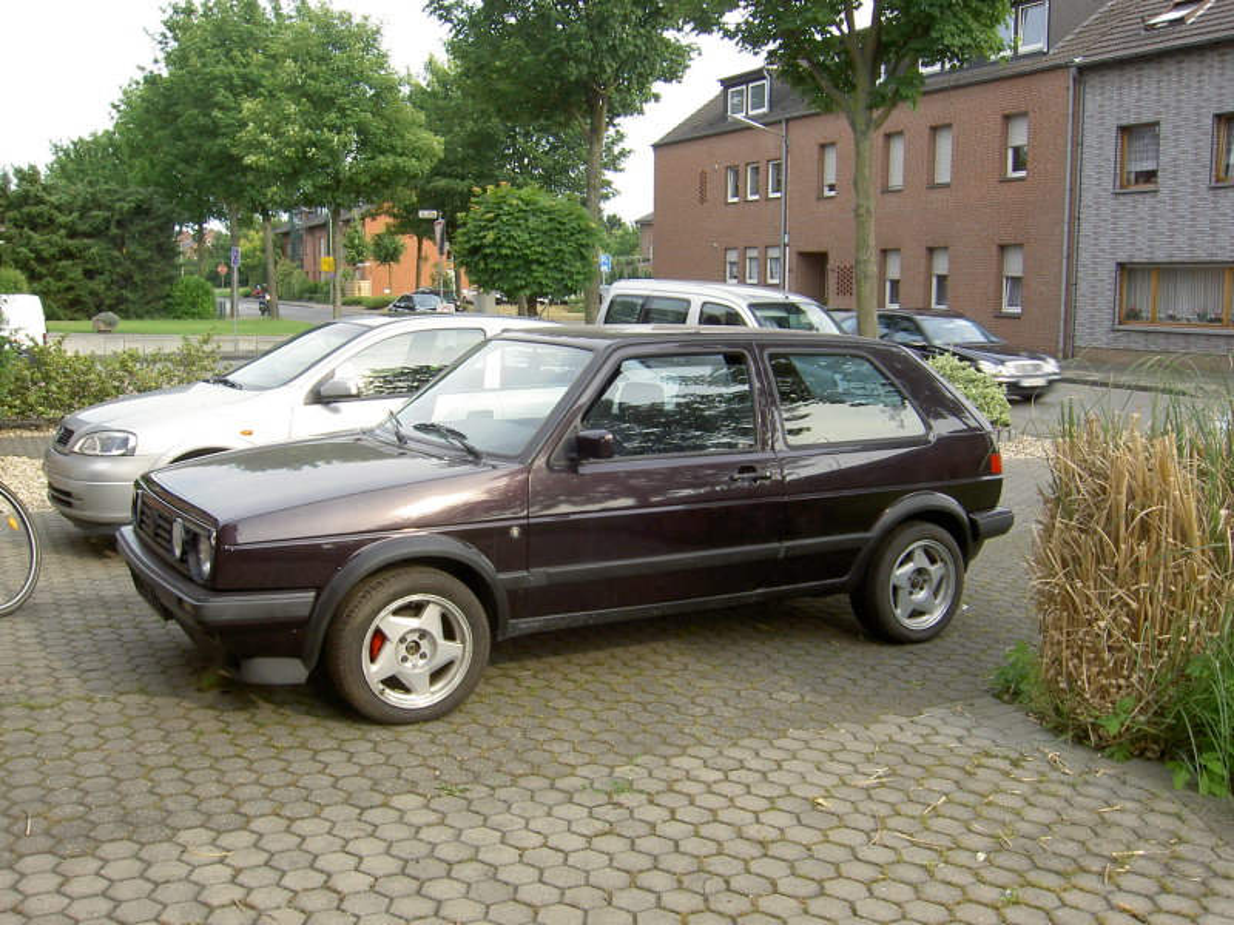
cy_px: 462
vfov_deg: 41.8
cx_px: 617
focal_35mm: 34
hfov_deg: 54.0
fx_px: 1212
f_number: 4.7
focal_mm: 5.6
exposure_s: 1/100
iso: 50
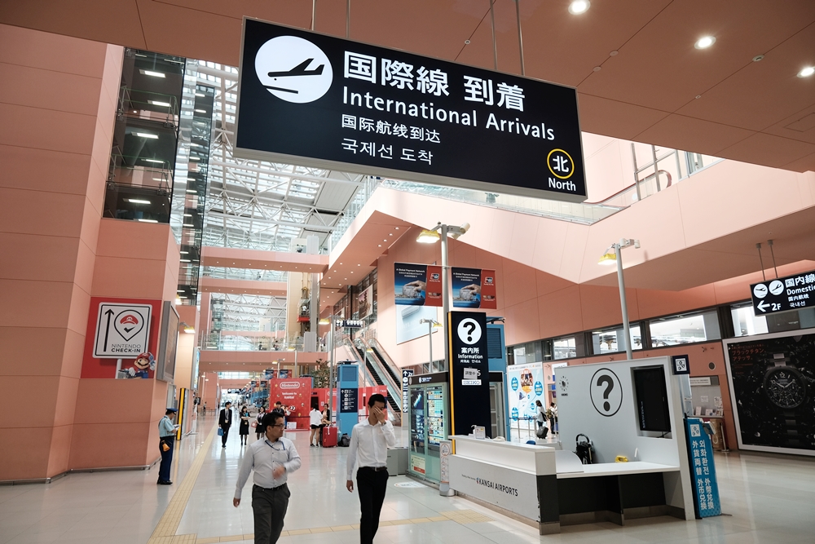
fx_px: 521
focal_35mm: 23
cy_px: 272
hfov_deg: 76.1
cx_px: 408
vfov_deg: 55.1
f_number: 5
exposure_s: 1/50
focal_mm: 15
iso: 400
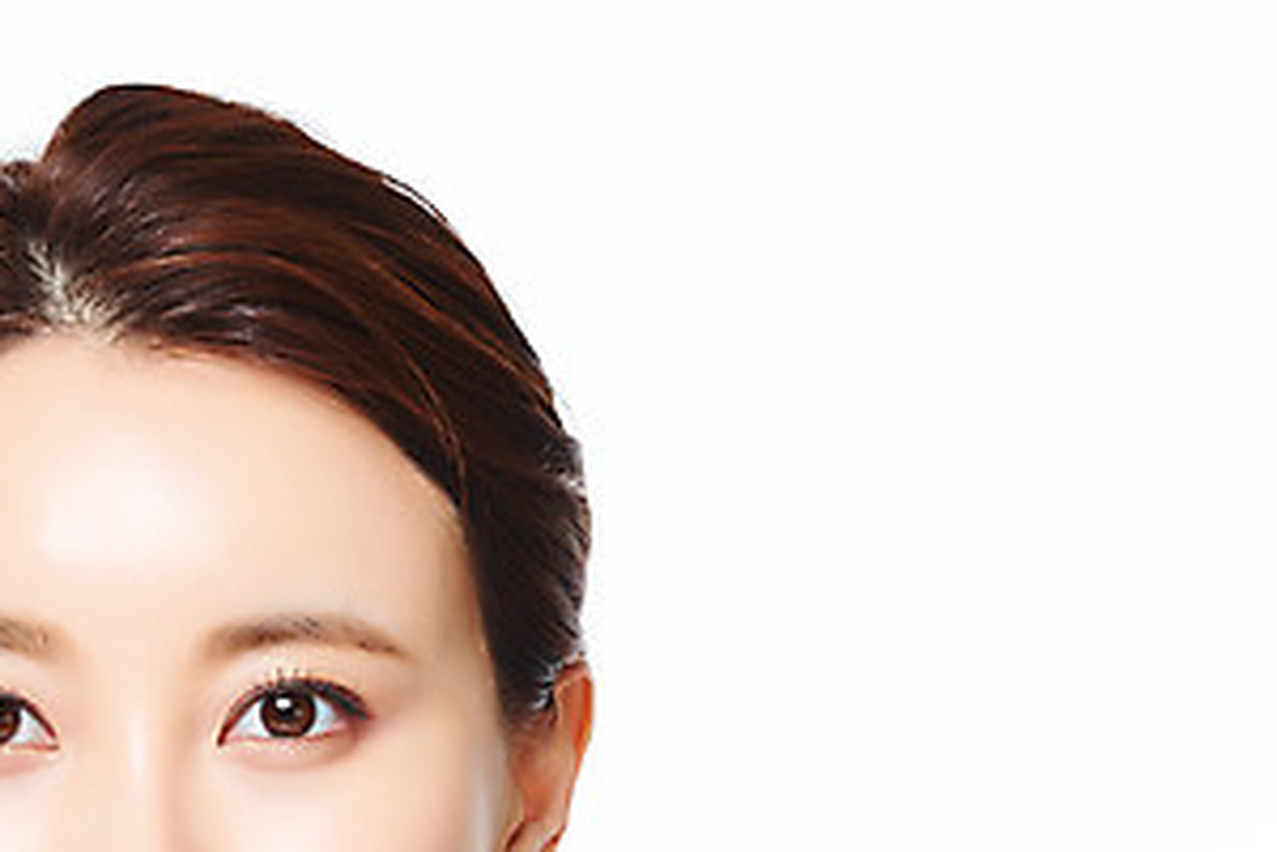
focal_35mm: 210
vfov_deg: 6.5
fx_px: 7449
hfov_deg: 9.8
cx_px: 143
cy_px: 788
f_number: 16
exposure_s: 1/125
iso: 64
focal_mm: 105
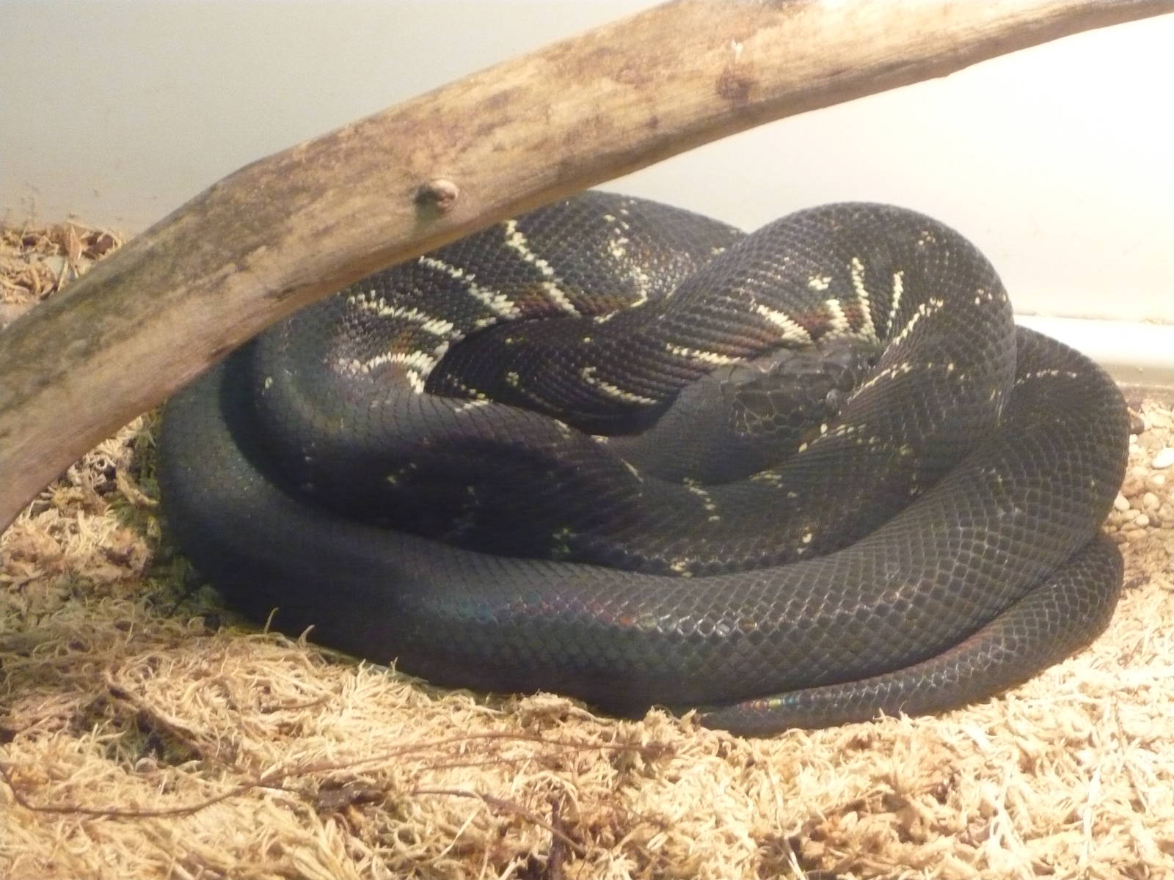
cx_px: 587
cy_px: 440
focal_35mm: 100
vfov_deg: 14.8
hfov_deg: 19.6
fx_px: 3391
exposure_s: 1/15
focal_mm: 16.5
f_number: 5.1
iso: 800
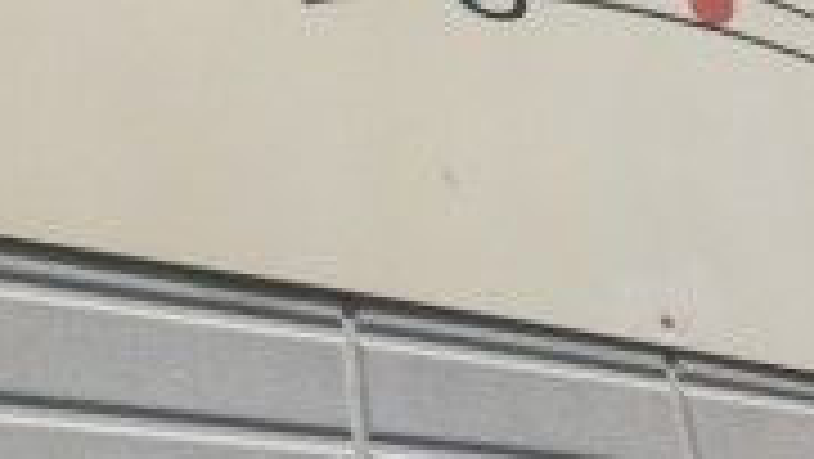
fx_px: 1620
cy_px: -137
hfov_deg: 28.1
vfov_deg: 15.4
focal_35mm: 75
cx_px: 513
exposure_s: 1/5495
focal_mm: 4.15
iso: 25
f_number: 2.2
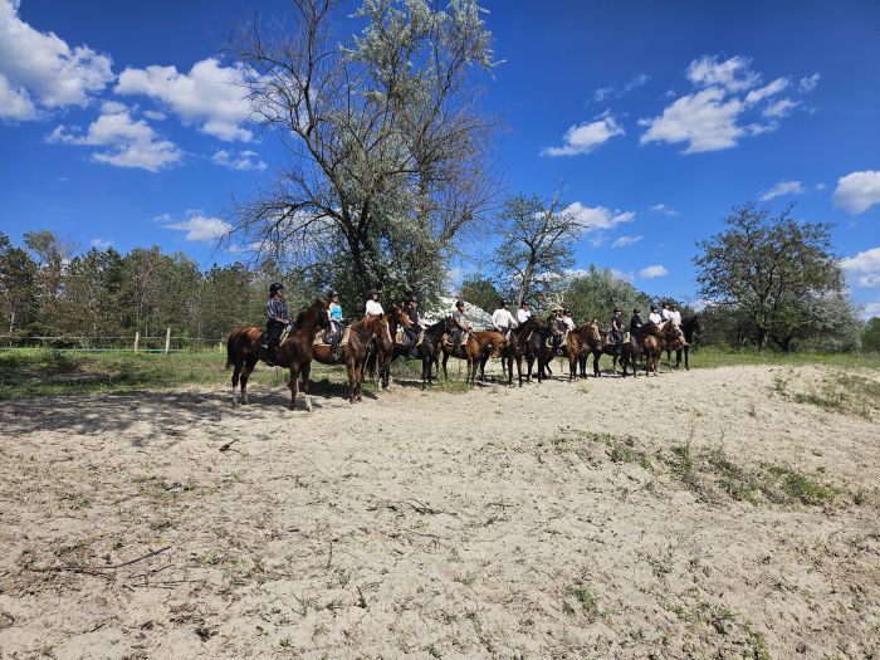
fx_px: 585
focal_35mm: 23
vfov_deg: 58.9
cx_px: 440
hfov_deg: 73.9
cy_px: 330
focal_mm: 5.4
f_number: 1.8
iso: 25
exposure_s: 1/3300
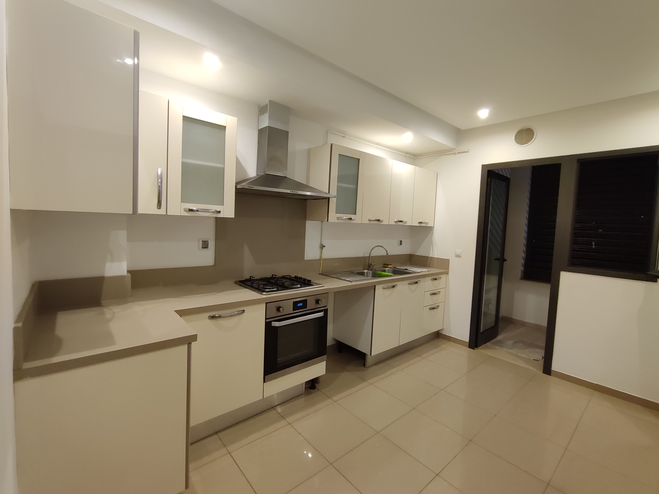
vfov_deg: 89.9
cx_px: 330
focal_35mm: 13
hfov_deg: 106.2
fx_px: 247
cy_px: 247
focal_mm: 1.66
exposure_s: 1/33
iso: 420
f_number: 2.2
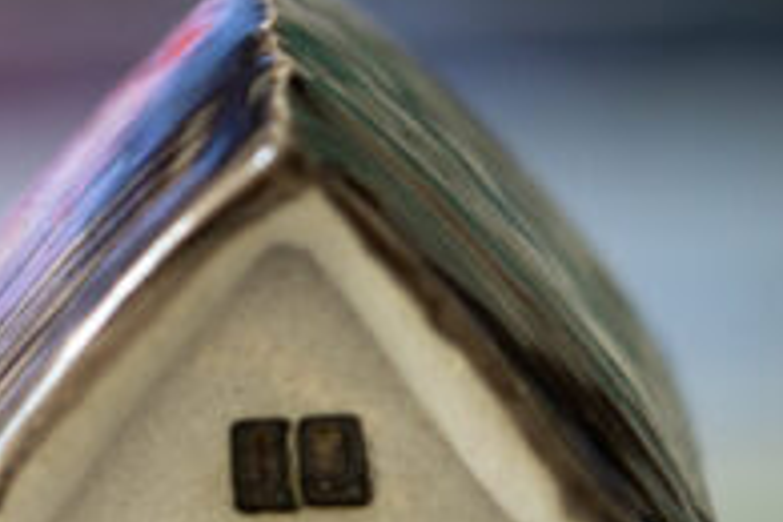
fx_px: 7699
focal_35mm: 354
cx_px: -398
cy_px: 570
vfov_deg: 3.9
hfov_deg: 5.8
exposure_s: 1/13
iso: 160
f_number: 2.8
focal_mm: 90
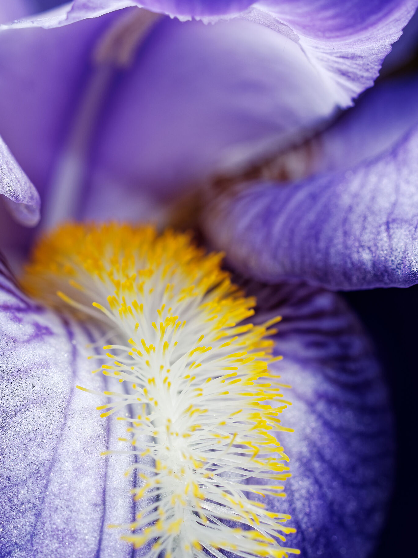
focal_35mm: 66
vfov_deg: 29.2
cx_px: 192
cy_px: 365
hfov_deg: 22.3
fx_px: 1063
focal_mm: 35
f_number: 10
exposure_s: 1/180
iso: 100
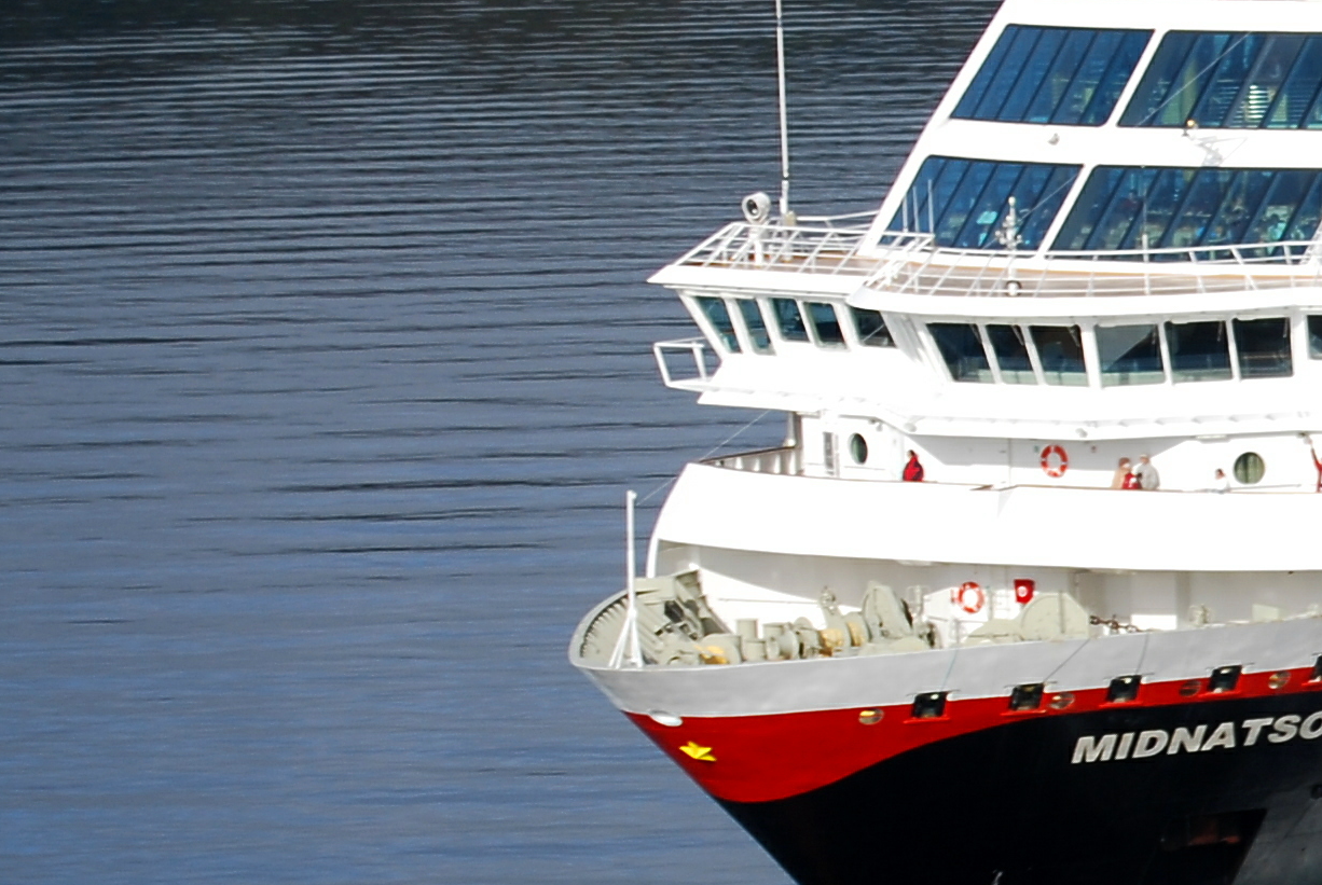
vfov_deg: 5.3
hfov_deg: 7.8
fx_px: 9582
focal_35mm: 261
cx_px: 1759
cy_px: 686
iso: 100
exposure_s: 1/125
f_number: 6.3
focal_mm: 55
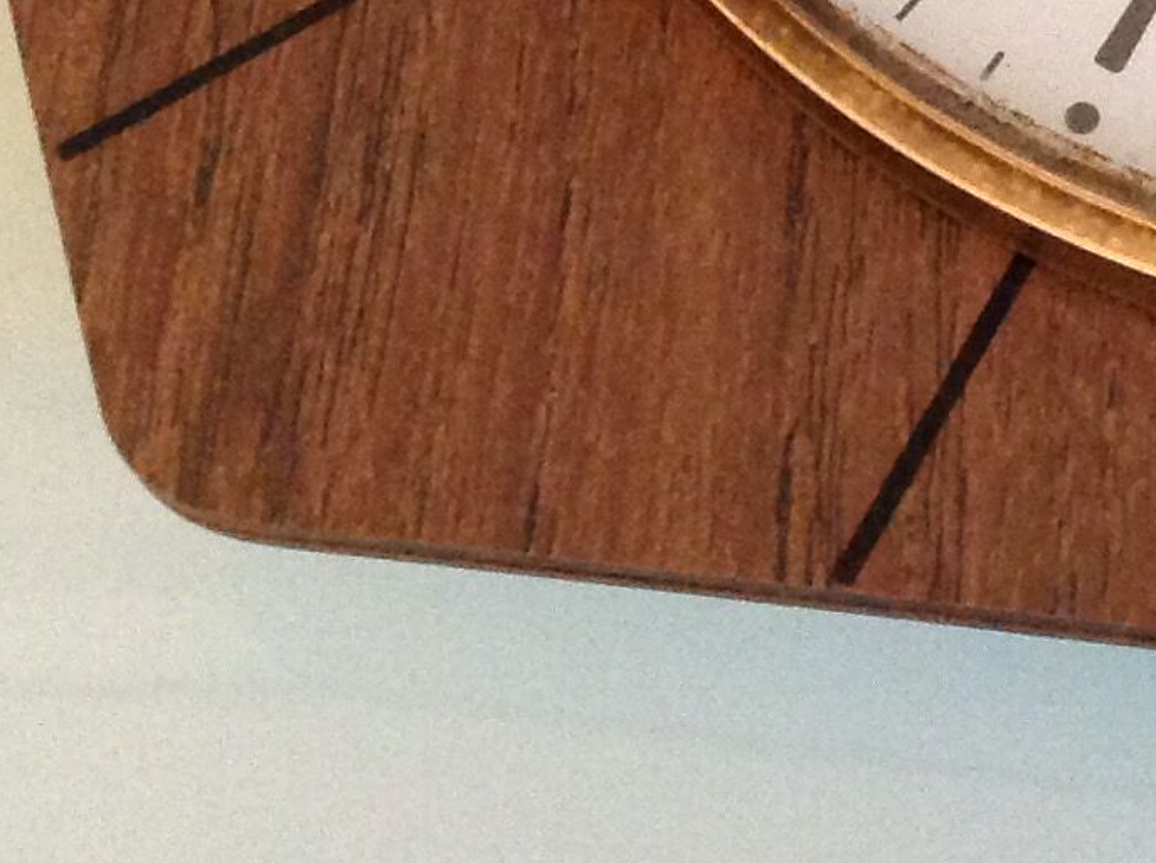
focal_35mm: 132
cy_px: -498
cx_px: 1407
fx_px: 4401
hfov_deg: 14.5
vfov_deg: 10.7
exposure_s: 1/15
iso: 400
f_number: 2.4
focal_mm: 4.28
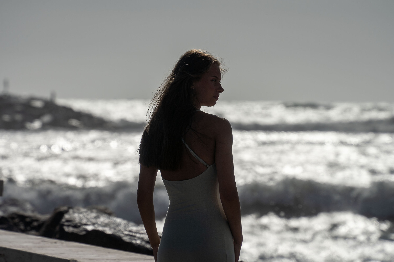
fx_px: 3283
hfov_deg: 6.9
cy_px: 131
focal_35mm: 300
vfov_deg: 4.6
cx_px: 197
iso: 100
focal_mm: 200
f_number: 6.3
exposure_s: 1/3200
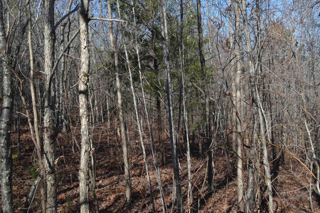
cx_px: 160
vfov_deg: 31.8
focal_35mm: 42
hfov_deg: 46.4
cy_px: 106
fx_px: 373
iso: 100
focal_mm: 28
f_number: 7.1
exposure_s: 1/200
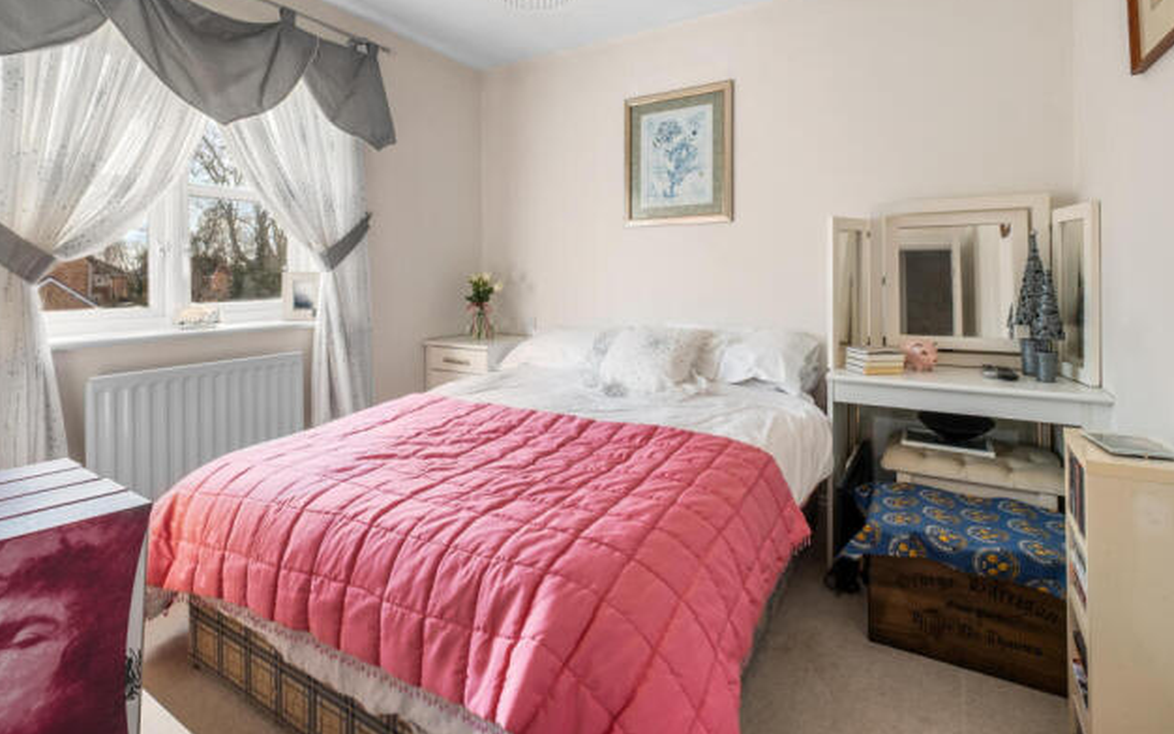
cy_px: 352
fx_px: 512
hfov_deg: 97.8
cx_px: 592
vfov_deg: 71.2
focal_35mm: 16
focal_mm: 10
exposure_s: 1/3
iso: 160
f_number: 7.1
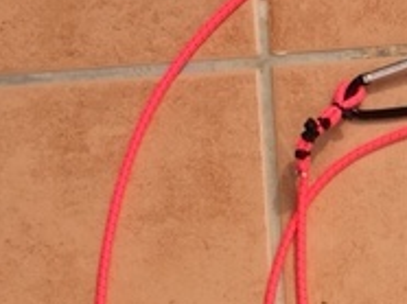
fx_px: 1174
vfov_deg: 14.2
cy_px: 385
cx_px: 446
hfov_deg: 18.9
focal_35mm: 100
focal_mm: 4.15
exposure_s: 1/905
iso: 25
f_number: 2.2
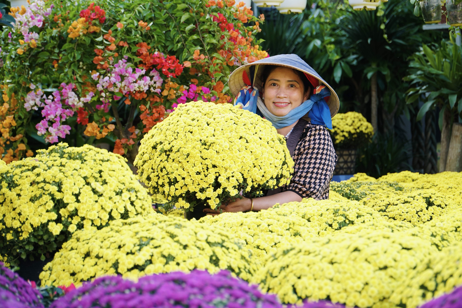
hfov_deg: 19.2
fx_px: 1367
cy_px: 154
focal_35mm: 106
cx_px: 231
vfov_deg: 12.9
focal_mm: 71
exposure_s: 1/125
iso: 320
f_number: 4.5
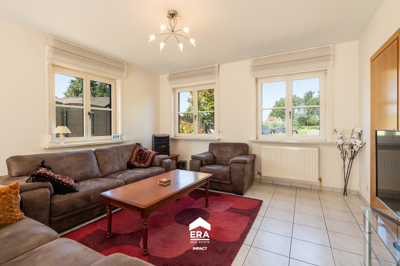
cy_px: 133
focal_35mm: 17
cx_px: 200
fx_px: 189
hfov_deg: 93.3
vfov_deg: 70.4
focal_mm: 17
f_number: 11
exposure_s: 1/25
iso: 250
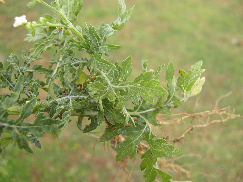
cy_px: 91
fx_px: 246
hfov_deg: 52.6
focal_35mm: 35
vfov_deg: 40.7
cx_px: 122
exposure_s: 1/62
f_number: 3.4
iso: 64
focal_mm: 7.5
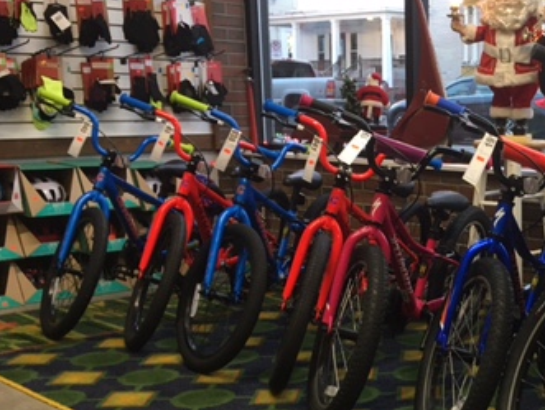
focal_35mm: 56
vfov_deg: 26.0
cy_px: 277
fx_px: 883
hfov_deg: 32.1
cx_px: 520
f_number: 2.2
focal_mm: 4.15
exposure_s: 1/30
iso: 80
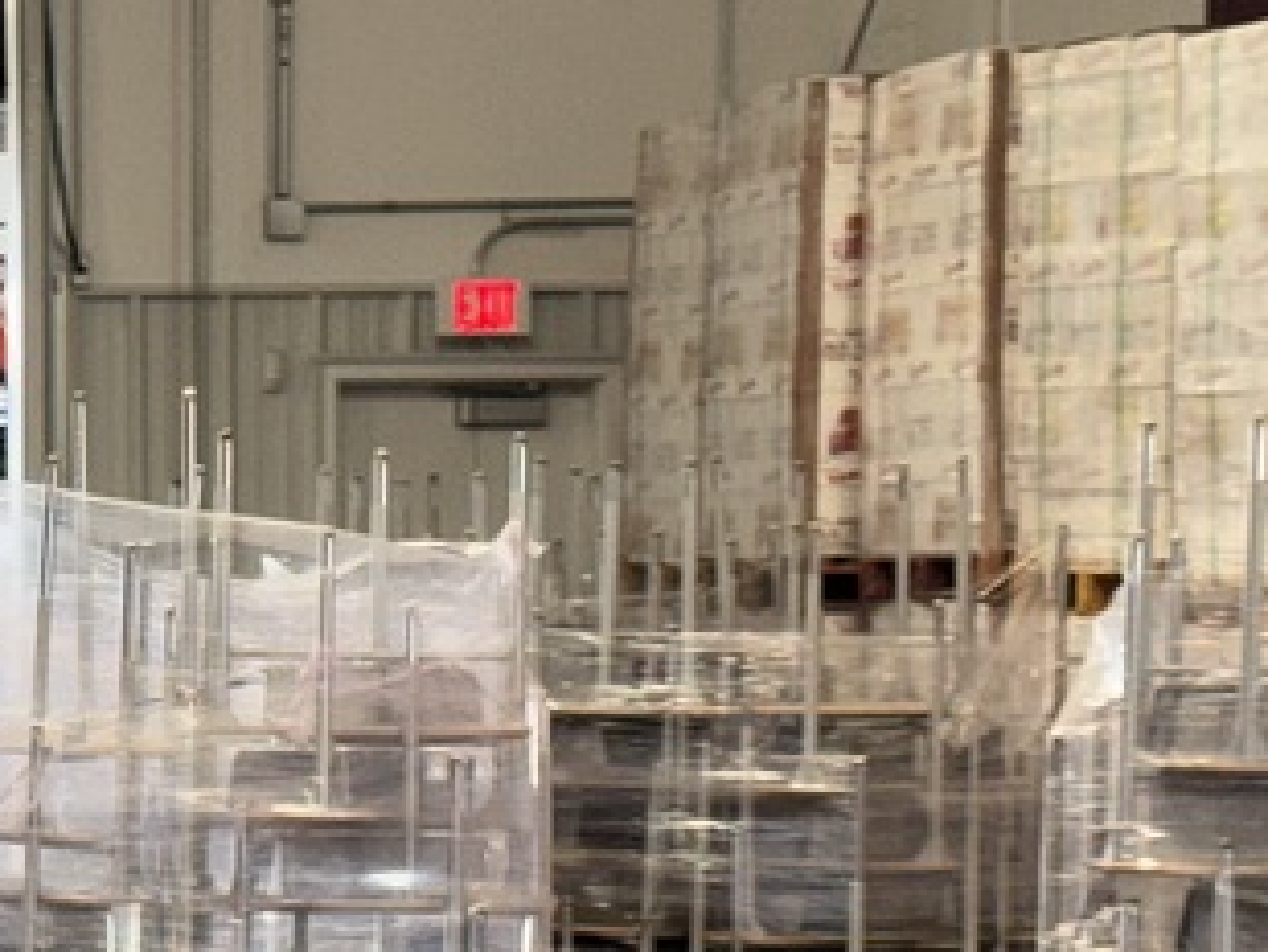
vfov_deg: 9.3
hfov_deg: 12.1
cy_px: 952
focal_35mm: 159
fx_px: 5827
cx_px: -291
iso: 50
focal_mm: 6.76
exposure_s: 1/51
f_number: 1.78
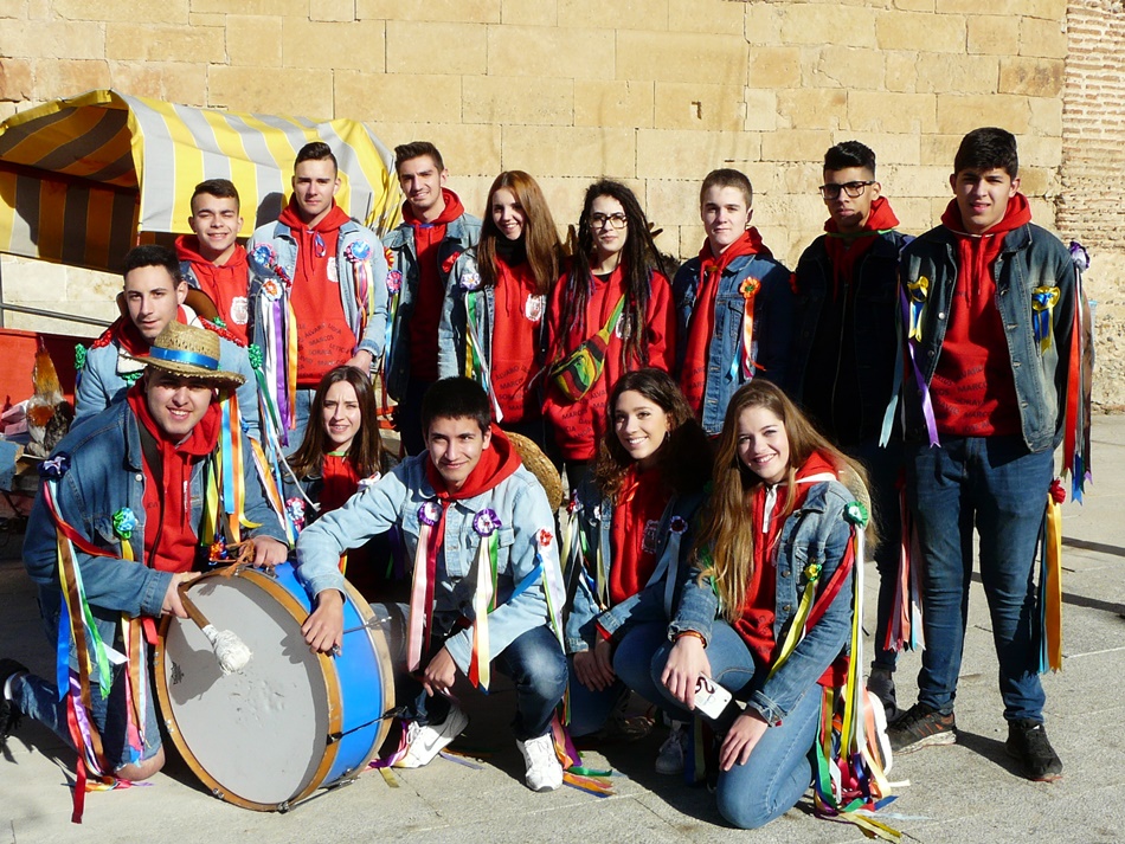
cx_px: 562
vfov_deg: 33.6
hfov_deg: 43.8
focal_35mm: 43
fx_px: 1398
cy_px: 422
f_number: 5.6
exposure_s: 1/400
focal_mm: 5.6
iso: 100
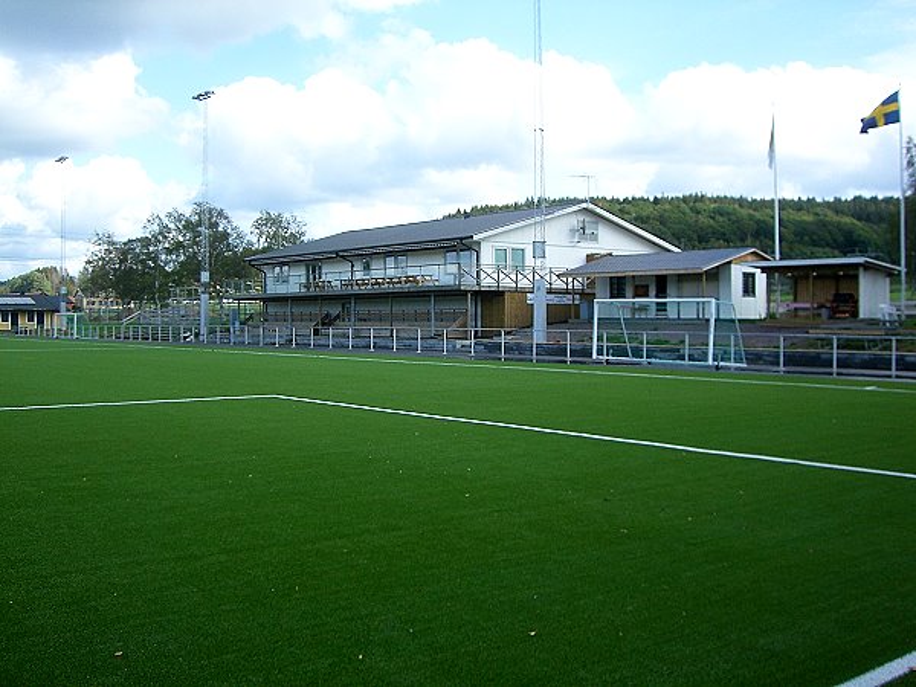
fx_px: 1006
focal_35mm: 38
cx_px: 458
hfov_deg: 49.0
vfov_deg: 37.7
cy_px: 344
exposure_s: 1/320
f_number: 4.3
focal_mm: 6.2
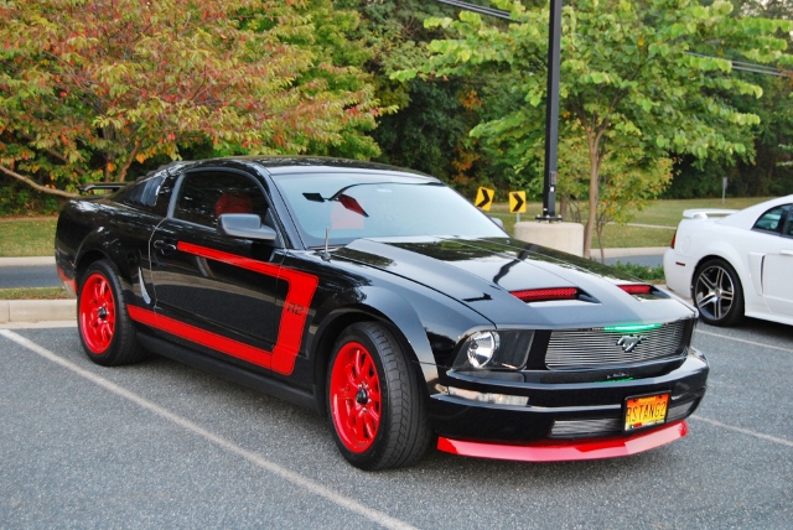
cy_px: 265
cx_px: 396
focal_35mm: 52
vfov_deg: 25.8
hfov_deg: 37.8
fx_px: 1157
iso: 560
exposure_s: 1/30
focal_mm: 35
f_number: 4.8
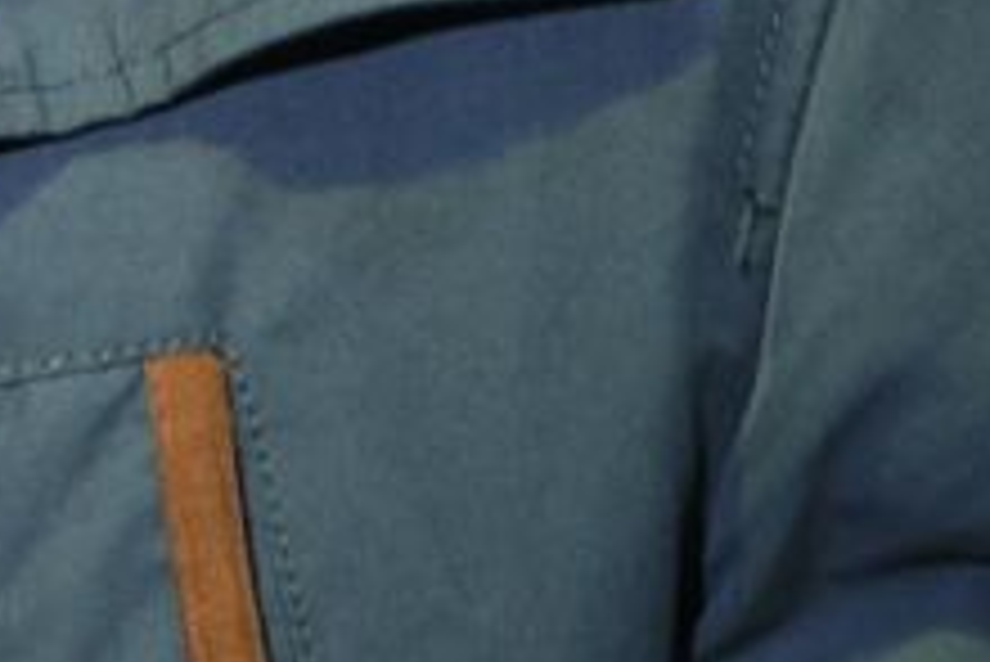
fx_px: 12575
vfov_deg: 3.0
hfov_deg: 4.5
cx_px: -608
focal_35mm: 457
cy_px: -1301
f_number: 2.8
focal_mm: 62
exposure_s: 1/160
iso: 800
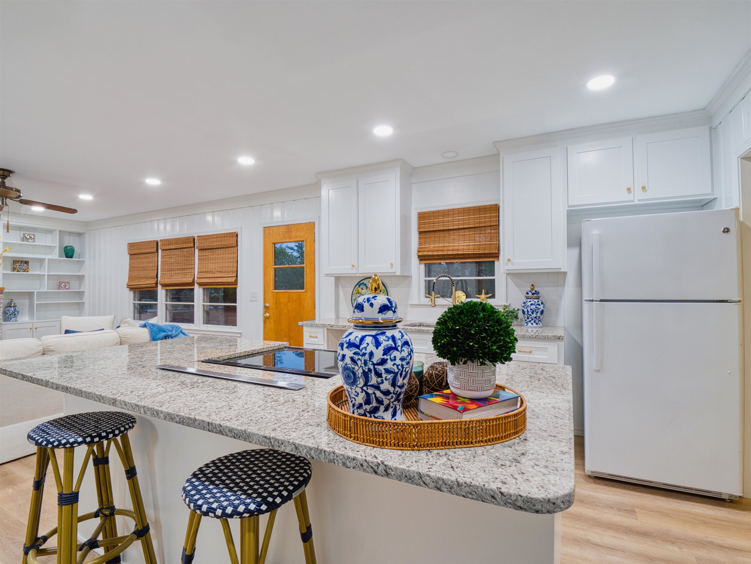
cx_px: 376
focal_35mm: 16
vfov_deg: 78.1
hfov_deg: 94.5
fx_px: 347
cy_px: 282
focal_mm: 8
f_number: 8
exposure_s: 1/6
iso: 200
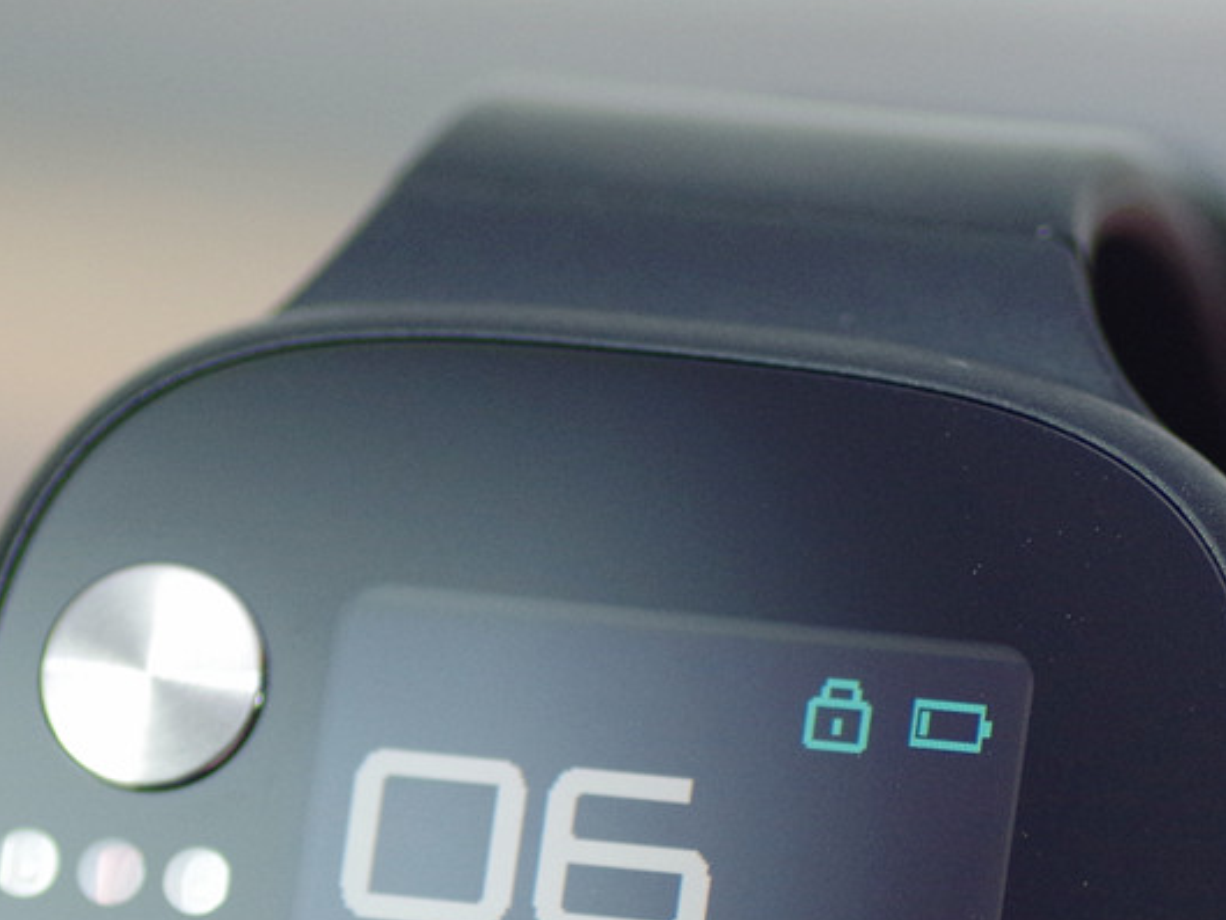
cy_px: 759
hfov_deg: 5.8
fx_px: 12151
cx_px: 616
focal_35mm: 343
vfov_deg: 4.3
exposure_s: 1/50
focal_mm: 90
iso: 800
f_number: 3.2
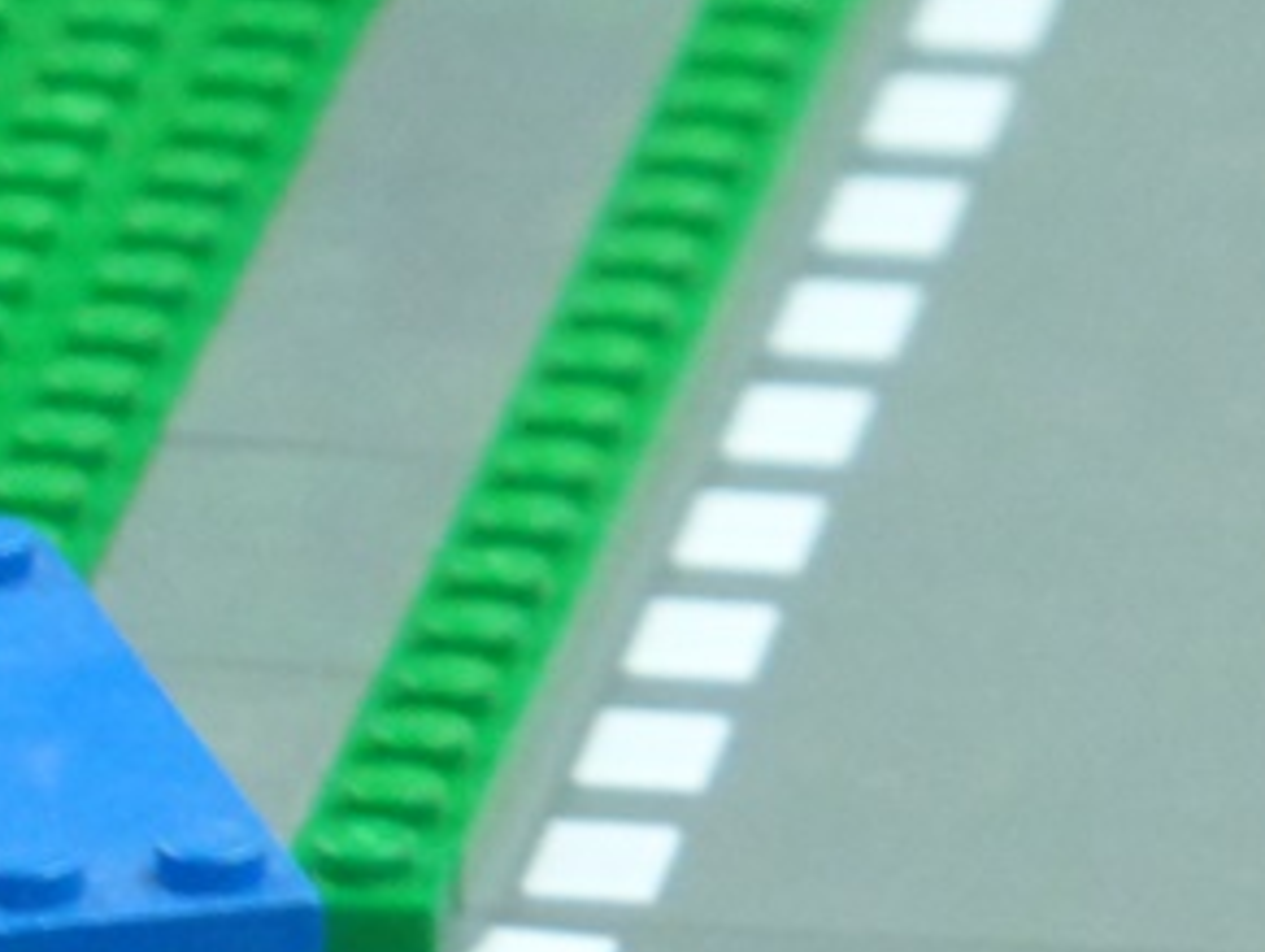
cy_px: 1300
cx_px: -478
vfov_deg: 1.6
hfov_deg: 2.1
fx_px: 34064
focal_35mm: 931
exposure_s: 1/8
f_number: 5.8
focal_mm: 47.3
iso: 800
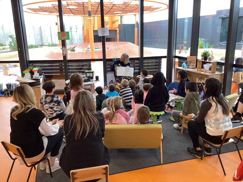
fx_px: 218
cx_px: 122
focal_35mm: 31
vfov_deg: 45.4
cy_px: 91
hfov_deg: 58.4
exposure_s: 1/120
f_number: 2.4
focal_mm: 3.3
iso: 100
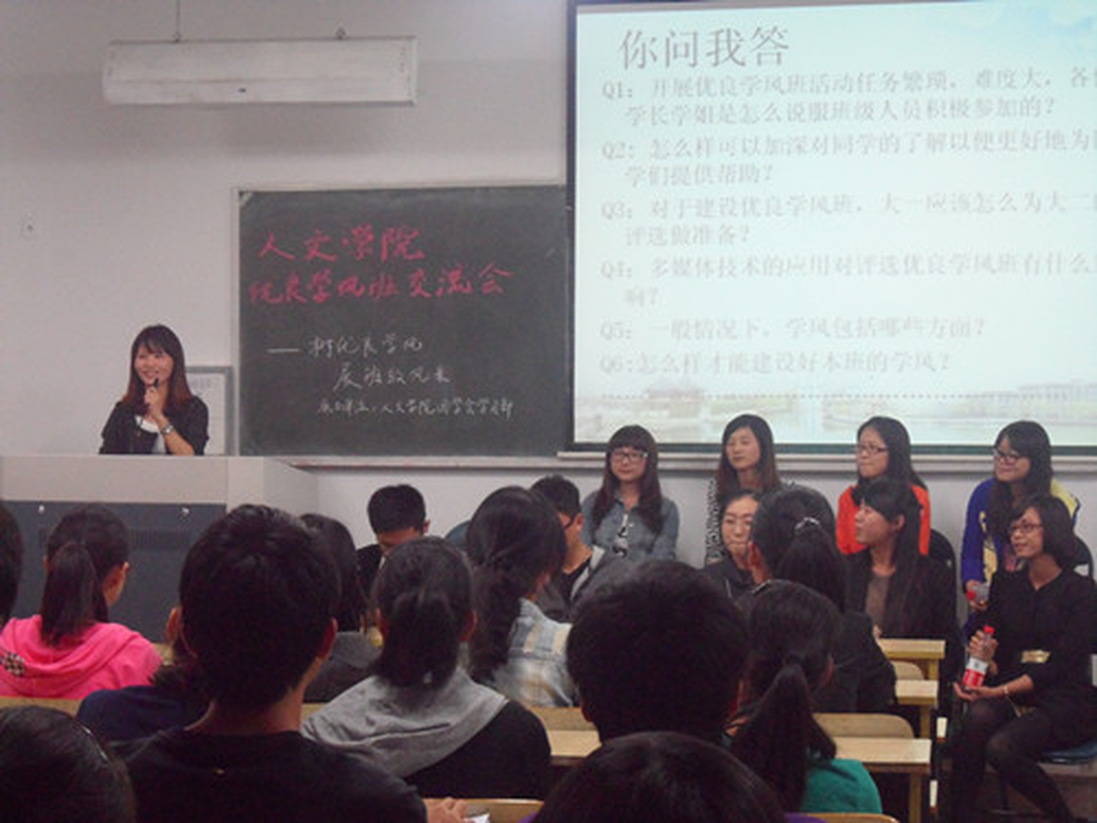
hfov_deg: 32.2
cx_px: 548
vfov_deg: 24.4
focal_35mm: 60
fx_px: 1901
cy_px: 412
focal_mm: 11.2
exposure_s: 1/20
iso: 640
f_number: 5.2
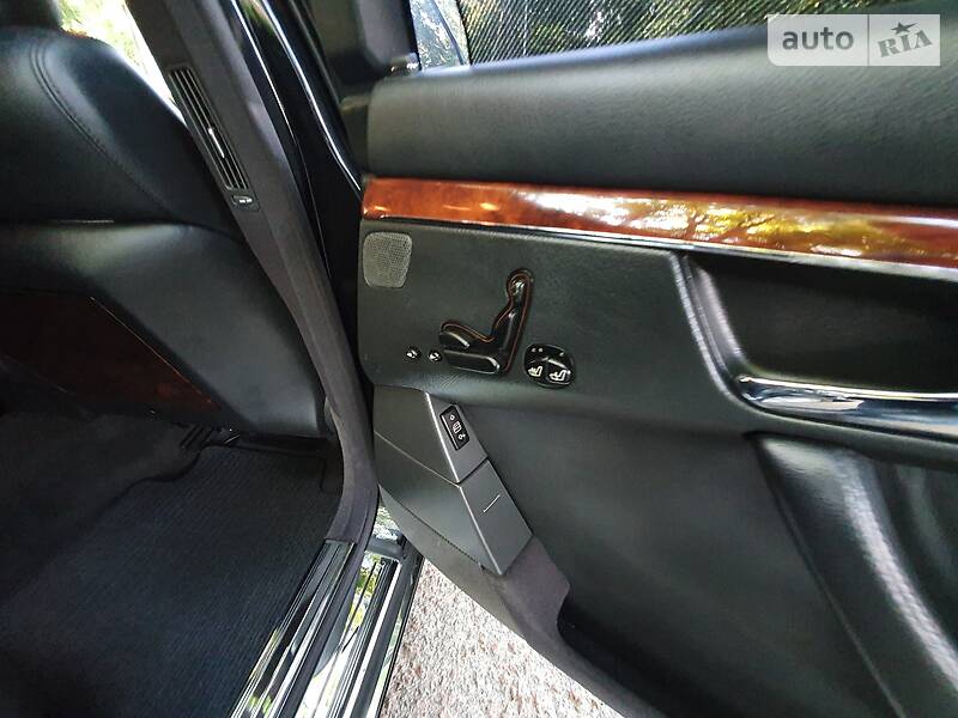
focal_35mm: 13
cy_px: 359
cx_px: 479
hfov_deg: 106.2
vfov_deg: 89.9
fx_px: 360
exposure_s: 1/11
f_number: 2.2
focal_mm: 1.8
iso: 640
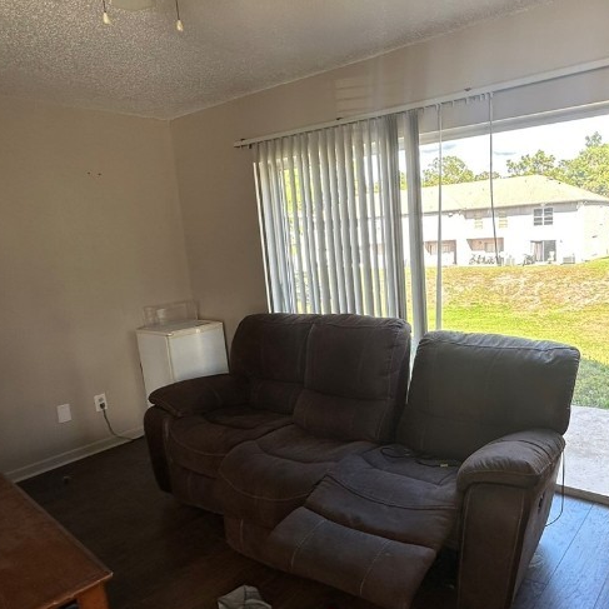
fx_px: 518
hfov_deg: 60.1
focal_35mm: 26
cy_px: 339
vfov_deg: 60.8
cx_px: 384
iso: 40
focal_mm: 2.22
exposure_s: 1/170
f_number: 2.2
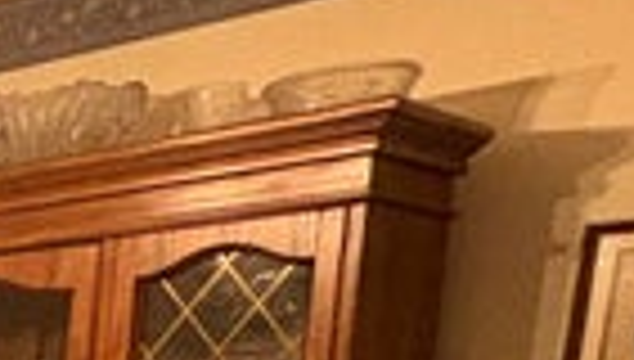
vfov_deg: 11.8
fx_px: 1550
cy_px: 734
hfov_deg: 15.4
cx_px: -807
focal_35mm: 92
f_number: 2.2
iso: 640
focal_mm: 2.22
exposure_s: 1/60
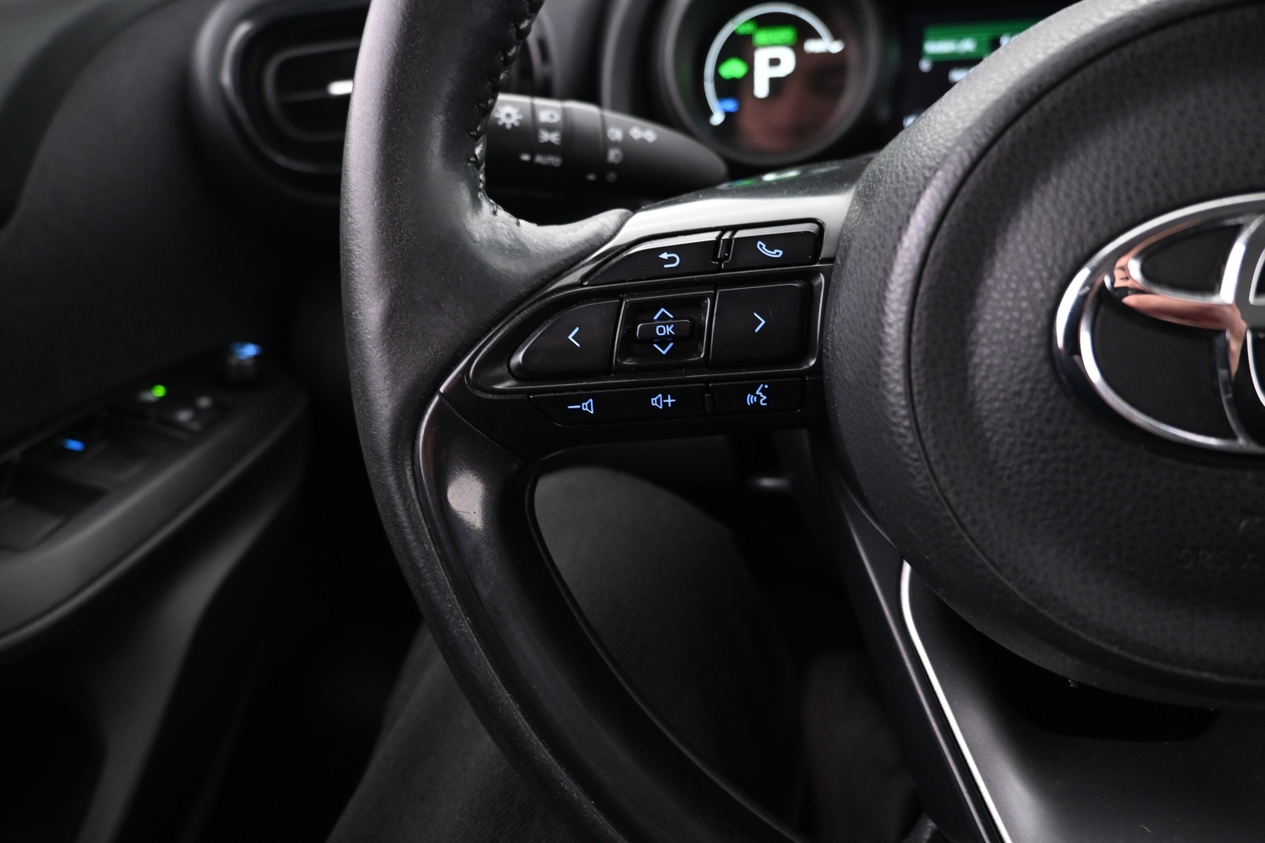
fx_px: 843
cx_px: 632
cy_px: 422
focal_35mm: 24
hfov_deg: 73.7
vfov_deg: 53.1
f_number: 3.5
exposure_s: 1/13
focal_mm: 16
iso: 1600
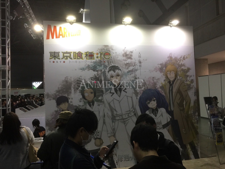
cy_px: 84
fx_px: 188
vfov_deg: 48.2
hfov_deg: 61.7
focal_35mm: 29
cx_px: 112
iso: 32
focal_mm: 4.15
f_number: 2.2
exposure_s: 1/40
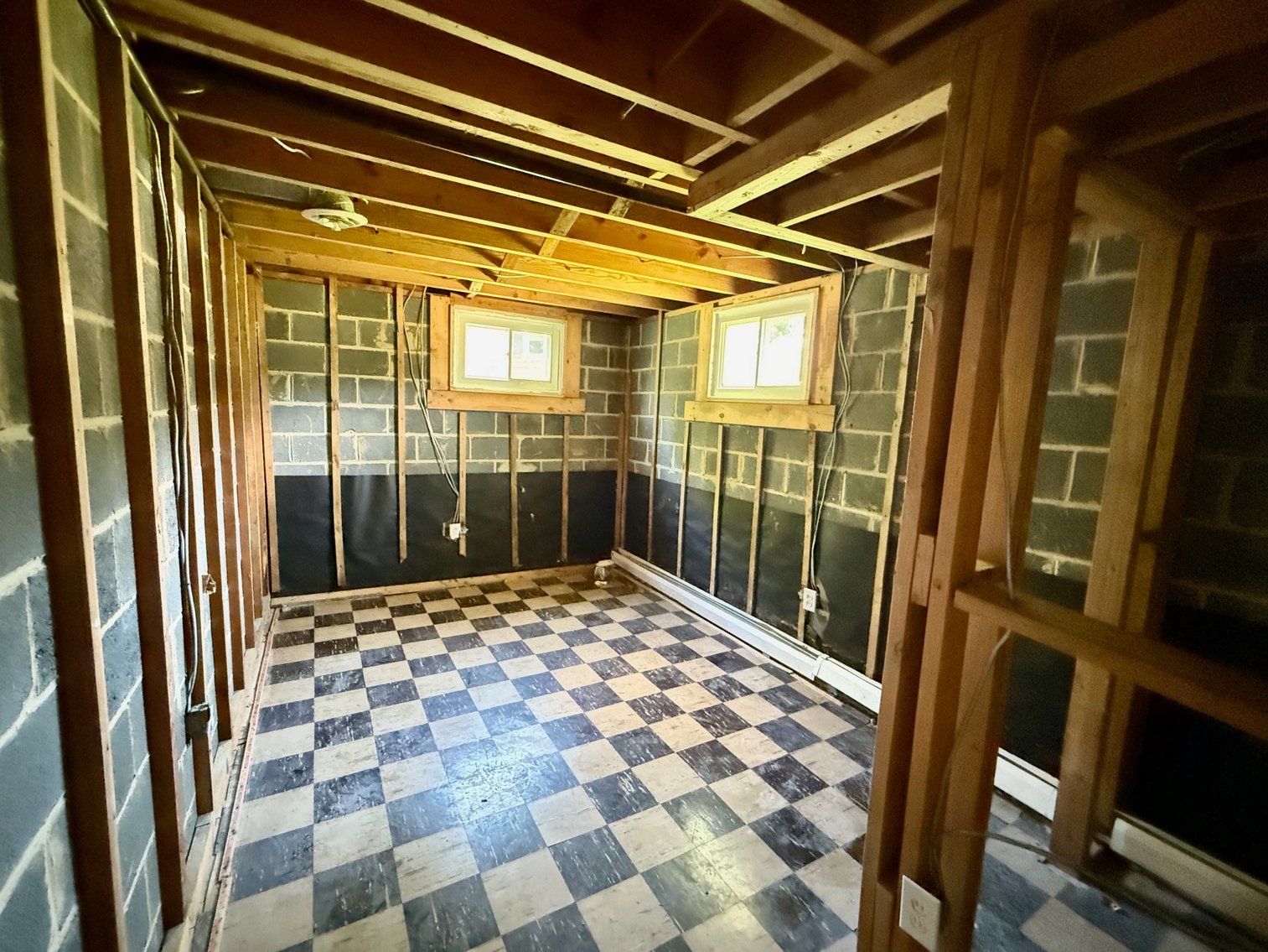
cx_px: 634
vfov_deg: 85.7
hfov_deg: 102.1
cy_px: 476
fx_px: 513
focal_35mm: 14
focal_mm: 2.22
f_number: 2.2
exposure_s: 1/30
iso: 2500
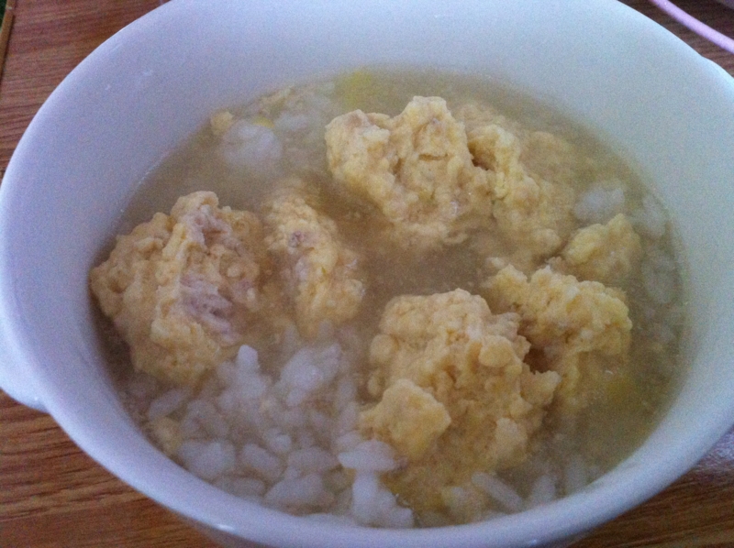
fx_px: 741
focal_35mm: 35
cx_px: 367
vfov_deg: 40.6
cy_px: 274
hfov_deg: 52.7
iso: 500
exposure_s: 1/15
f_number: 2.8
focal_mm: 3.85
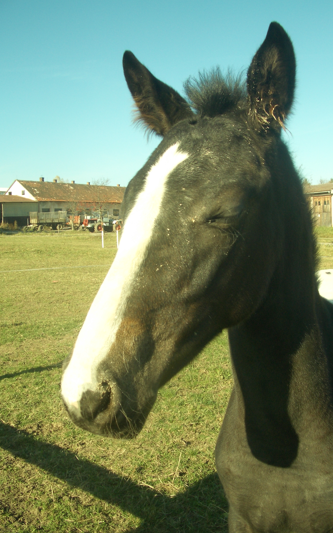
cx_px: 190
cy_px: 268
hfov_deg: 33.5
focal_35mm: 38
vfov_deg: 51.5
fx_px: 552
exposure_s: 1/250
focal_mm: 5.8
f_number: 4.3
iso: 50
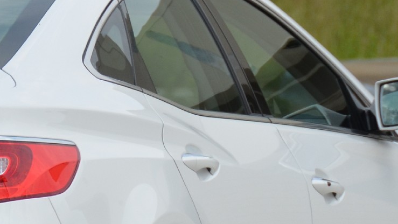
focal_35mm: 796
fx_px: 8402
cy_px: 167
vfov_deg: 1.5
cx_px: -89
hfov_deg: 2.7
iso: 400
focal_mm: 150
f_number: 6.3
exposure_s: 1/1600
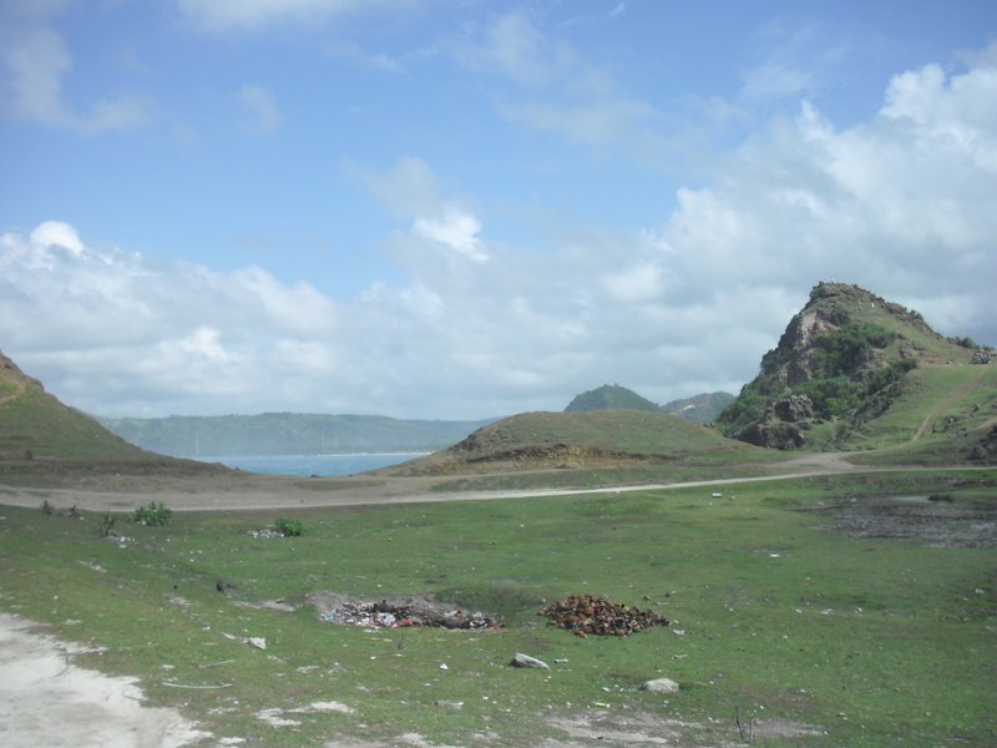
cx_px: 498
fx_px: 1094
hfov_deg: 49.0
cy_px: 374
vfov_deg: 37.7
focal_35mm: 38
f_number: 8
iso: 100
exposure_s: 1/320
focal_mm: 6.2
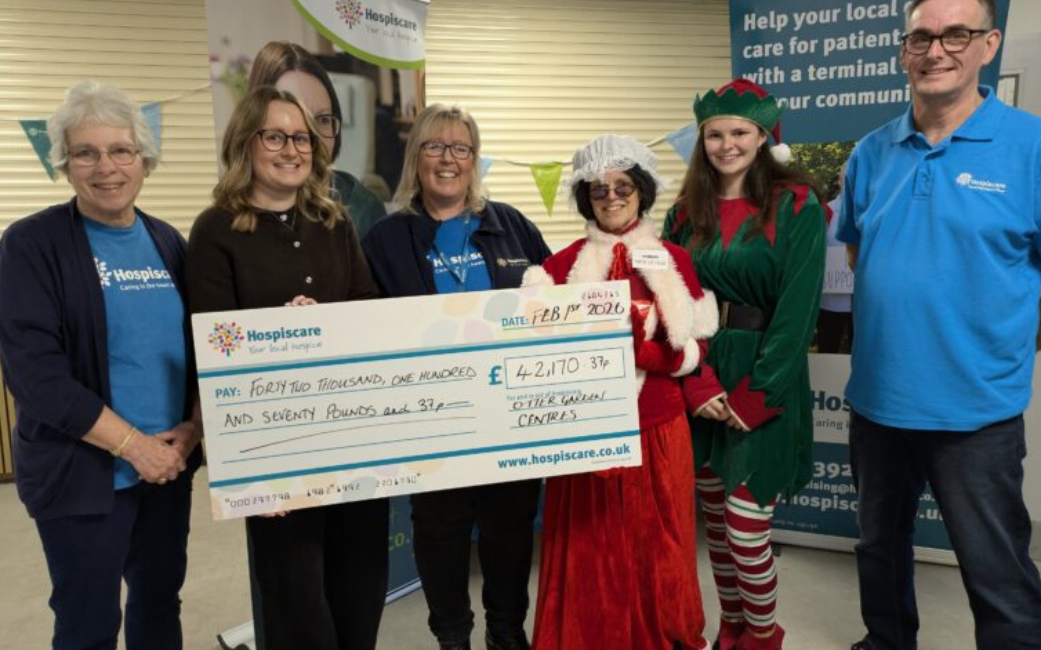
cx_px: 527
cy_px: 328
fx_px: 766
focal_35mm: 27
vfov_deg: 46.0
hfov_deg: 68.4
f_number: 1.89
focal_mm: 5.43
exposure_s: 1/100
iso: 513
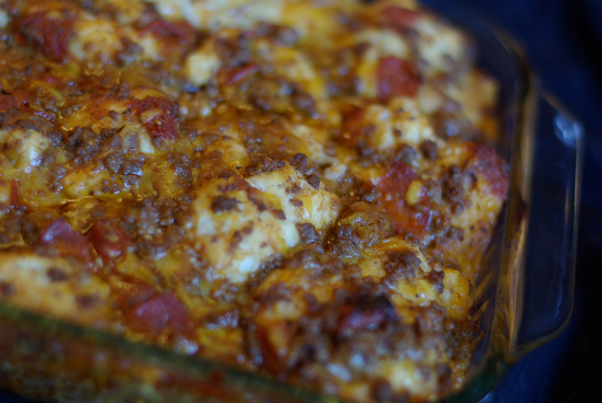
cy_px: 202
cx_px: 301
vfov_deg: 18.2
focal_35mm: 75
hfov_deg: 27.0
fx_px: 1256
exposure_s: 1/60
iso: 200
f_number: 2
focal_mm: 50
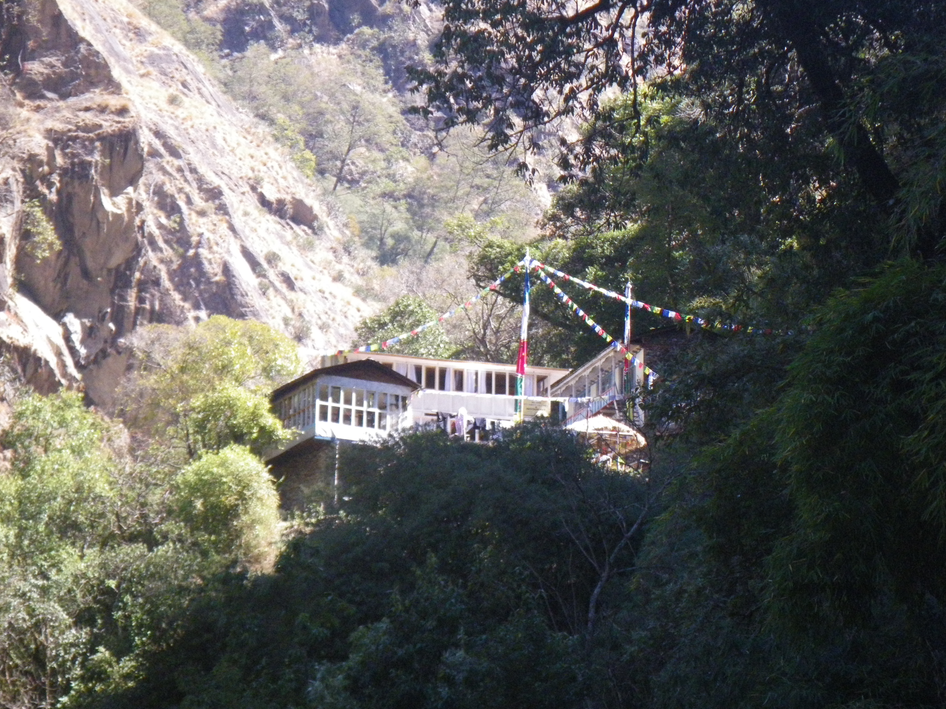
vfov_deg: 10.2
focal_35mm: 145
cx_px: 478
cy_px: 354
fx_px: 3963
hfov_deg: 13.6
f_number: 5.5
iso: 400
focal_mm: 25
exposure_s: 1/250
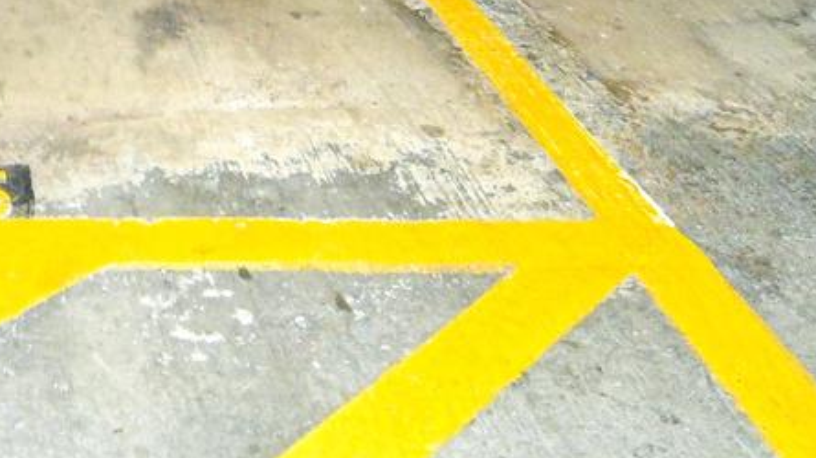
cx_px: -117
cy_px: -271
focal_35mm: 61
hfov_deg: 30.2
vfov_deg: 17.3
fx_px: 1319
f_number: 4
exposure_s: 1/60
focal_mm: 12
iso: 2200
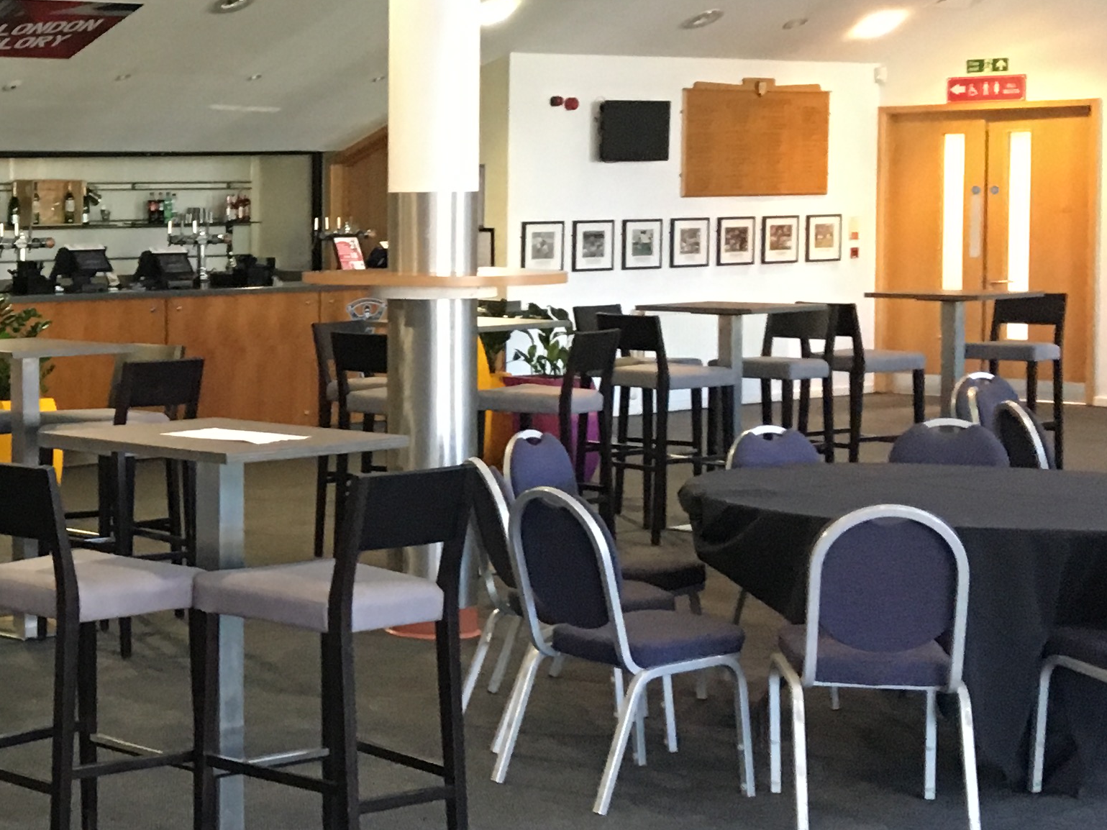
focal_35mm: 76
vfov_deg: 19.4
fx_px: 2430
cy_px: 330
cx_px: -265
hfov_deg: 23.2
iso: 200
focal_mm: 4.15
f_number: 2.2
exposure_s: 1/17
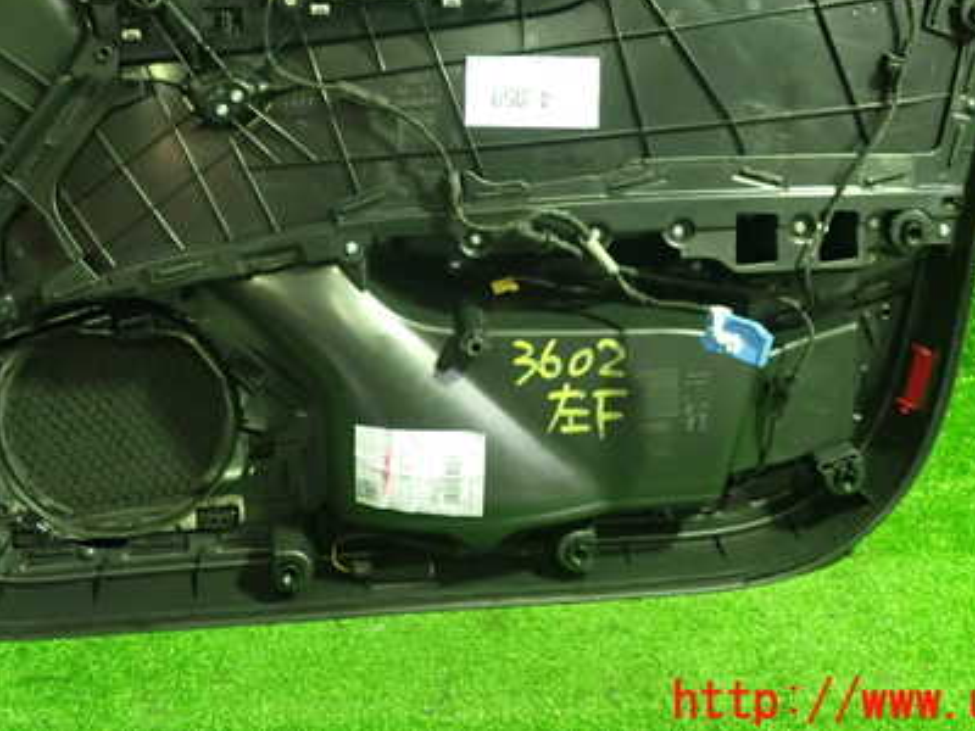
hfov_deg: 42.1
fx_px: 1267
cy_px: 185
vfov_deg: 31.6
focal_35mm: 45
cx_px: 492
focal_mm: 5.4
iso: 640
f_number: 2.3
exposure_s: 1/30
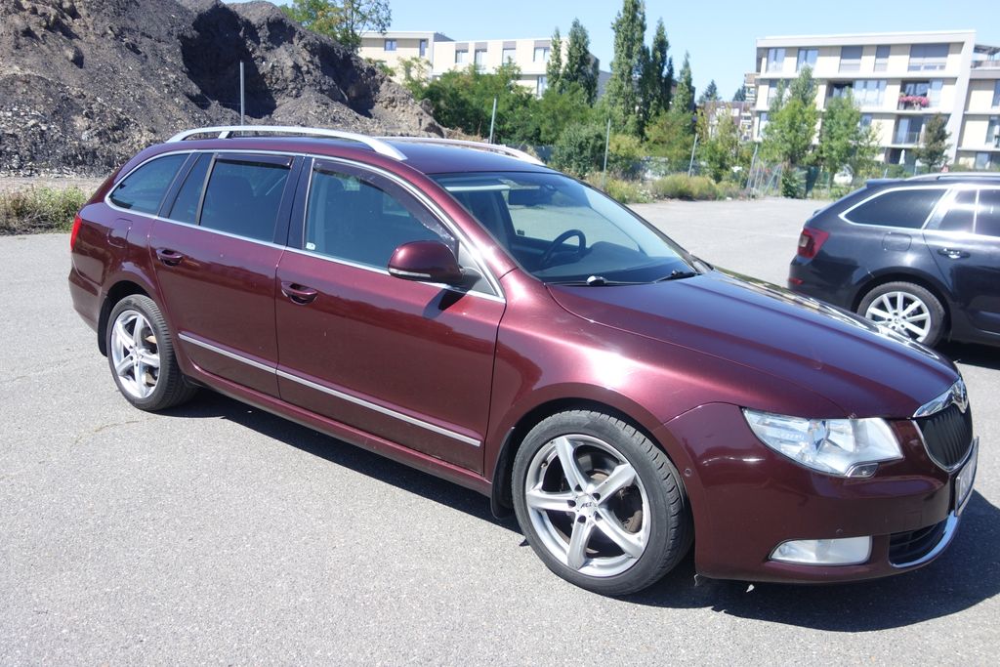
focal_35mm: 28
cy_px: 334
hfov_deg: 65.5
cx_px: 500
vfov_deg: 46.4
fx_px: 778
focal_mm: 10.4
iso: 125
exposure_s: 1/2000
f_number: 1.8
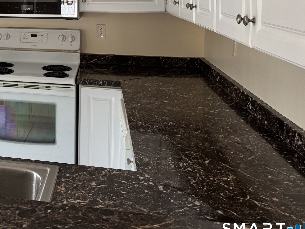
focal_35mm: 48
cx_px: 8
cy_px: 10
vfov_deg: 28.7
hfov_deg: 36.2
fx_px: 423
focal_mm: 6.76
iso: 200
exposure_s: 1/99
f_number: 1.78
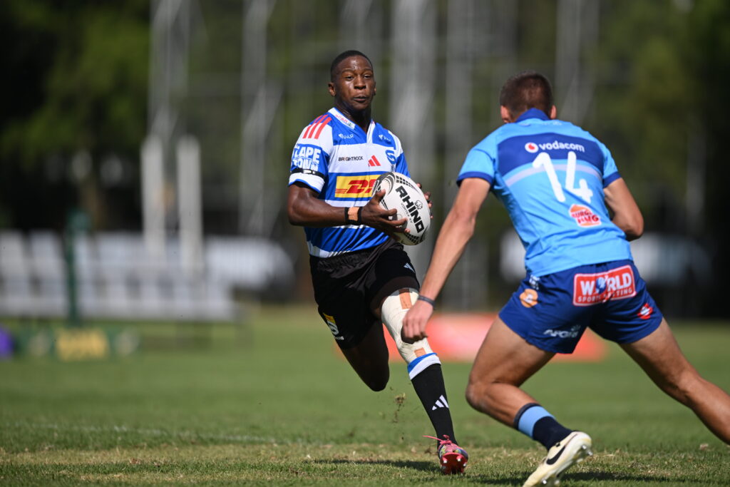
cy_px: 244
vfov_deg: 3.4
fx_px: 8112
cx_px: 365
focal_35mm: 400
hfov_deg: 5.2
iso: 320
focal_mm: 400
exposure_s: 1/8000
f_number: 3.2
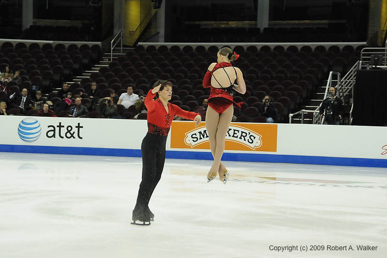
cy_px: 129
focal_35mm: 84
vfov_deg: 16.3
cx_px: 194
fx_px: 903
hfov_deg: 24.2
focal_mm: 56
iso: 3200
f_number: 5.6
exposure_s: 1/800
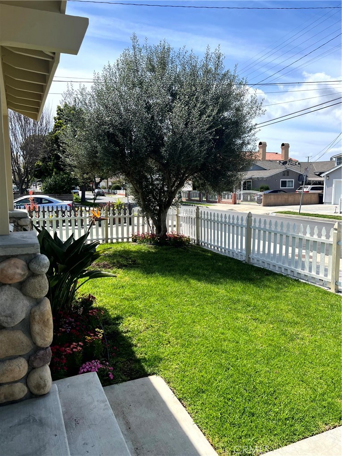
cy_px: 228
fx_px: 343
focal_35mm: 26
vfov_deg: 67.3
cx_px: 171
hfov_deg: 53.1
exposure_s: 1/2915
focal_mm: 5.7
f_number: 1.5
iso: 50
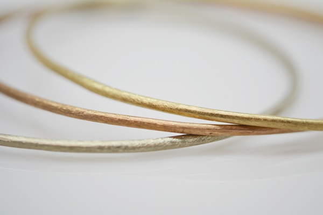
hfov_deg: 24.6
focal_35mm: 82
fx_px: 740
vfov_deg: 16.6
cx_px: 162
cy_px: 108
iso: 200
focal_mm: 55
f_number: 5.6
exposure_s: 1/125
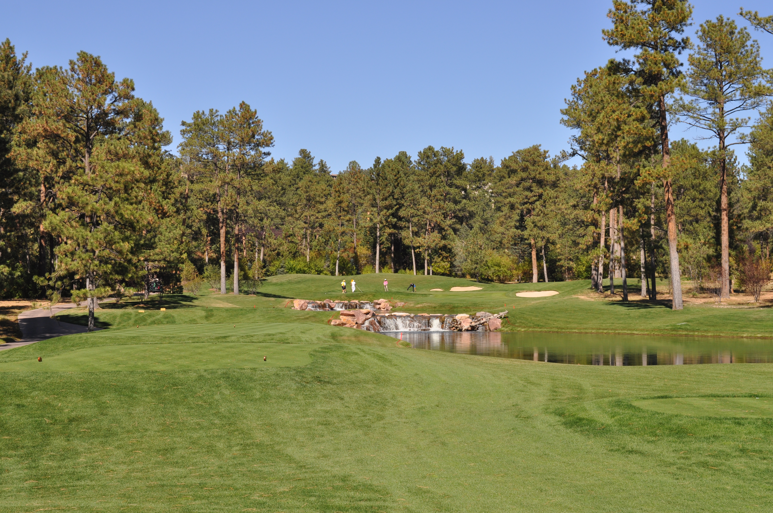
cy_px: 256
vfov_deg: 20.1
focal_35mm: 68
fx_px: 1448
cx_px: 386
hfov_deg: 29.9
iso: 200
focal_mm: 45
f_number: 9
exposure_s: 1/320
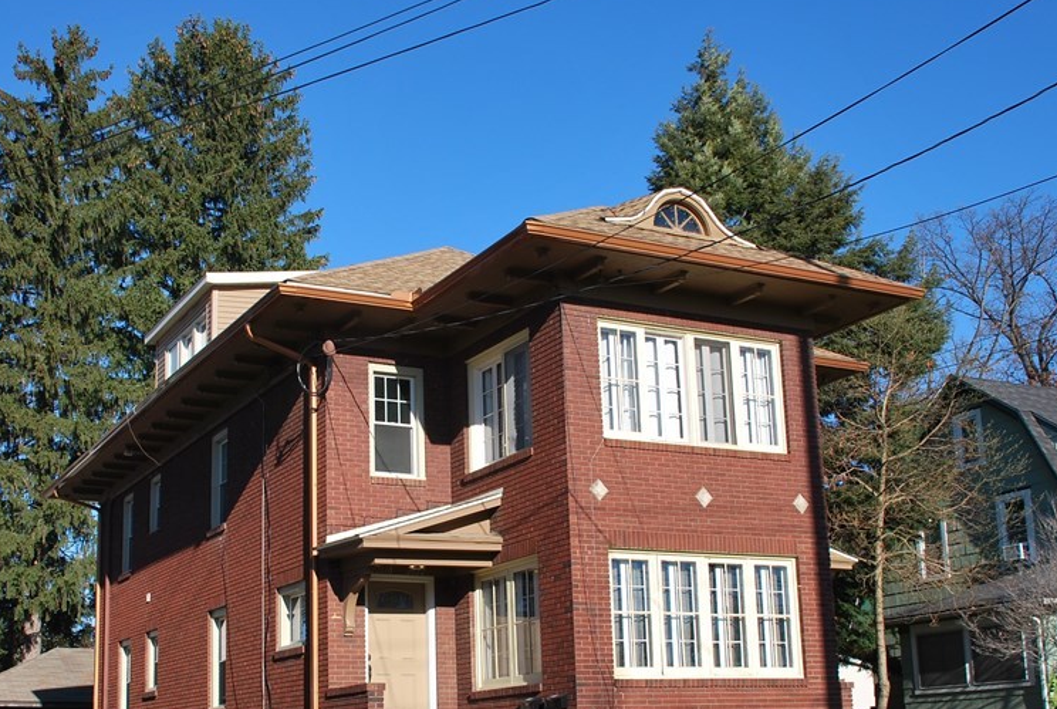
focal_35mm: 48
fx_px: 1412
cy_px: 472
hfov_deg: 41.0
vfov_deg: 28.0
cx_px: 460
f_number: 8
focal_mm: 22
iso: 100
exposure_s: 1/250
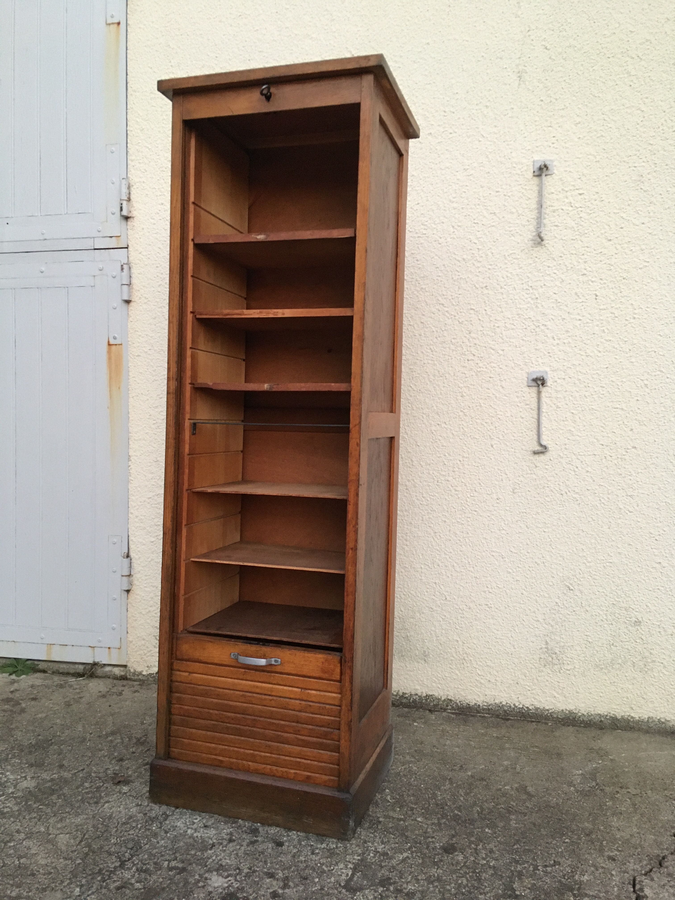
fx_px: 754
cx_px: 338
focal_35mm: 29
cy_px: 450
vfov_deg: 61.7
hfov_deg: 48.2
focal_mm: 4.15
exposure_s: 1/17
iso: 200
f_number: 2.2
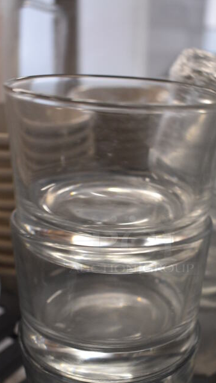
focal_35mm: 45
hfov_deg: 26.5
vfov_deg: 45.0
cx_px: 132
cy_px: 243
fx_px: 458
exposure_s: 1/60
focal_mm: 20
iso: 1000
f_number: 4
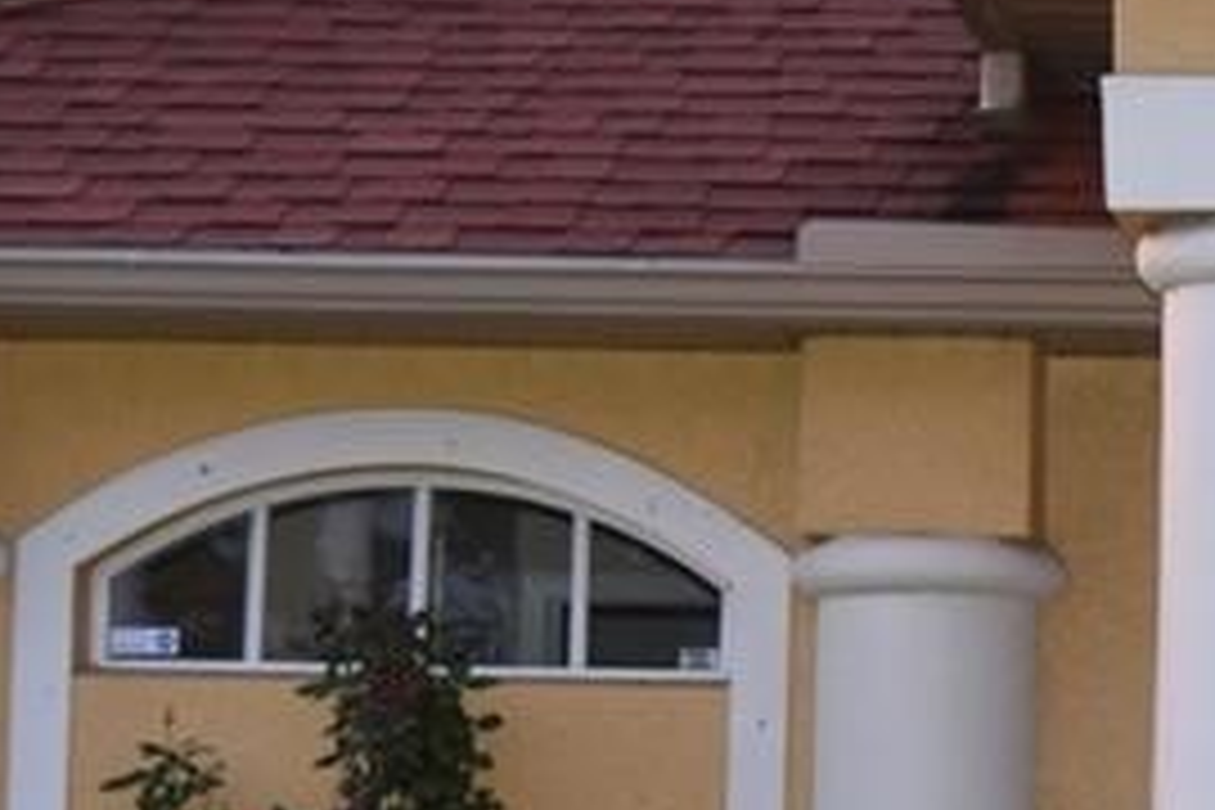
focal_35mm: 197
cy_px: 745
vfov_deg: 7.0
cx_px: 1683
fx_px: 6648
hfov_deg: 10.2
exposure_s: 1/80
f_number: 4.5
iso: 800
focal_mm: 52
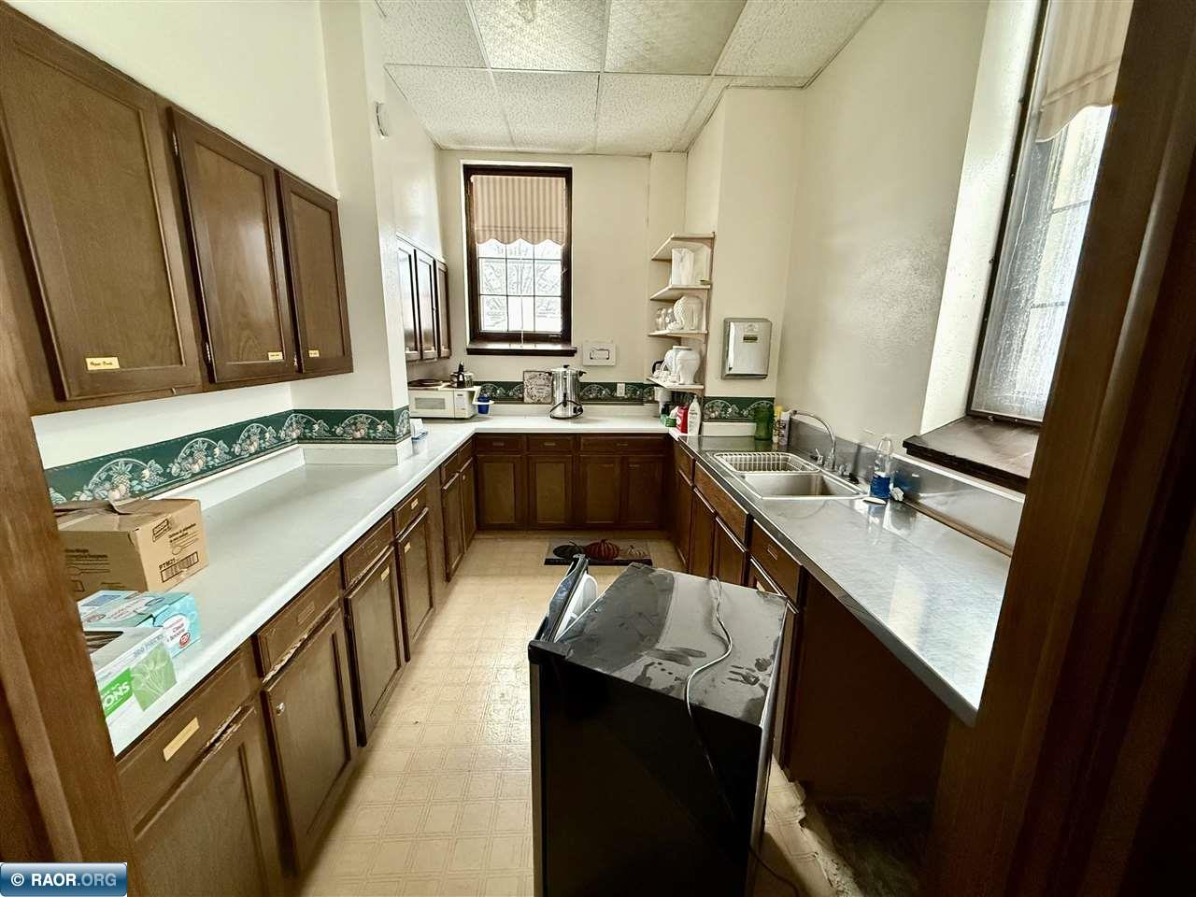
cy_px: 448
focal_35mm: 14
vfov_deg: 85.7
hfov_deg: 102.1
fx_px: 484
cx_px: 598
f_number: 2.2
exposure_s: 1/60
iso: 800
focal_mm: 2.22
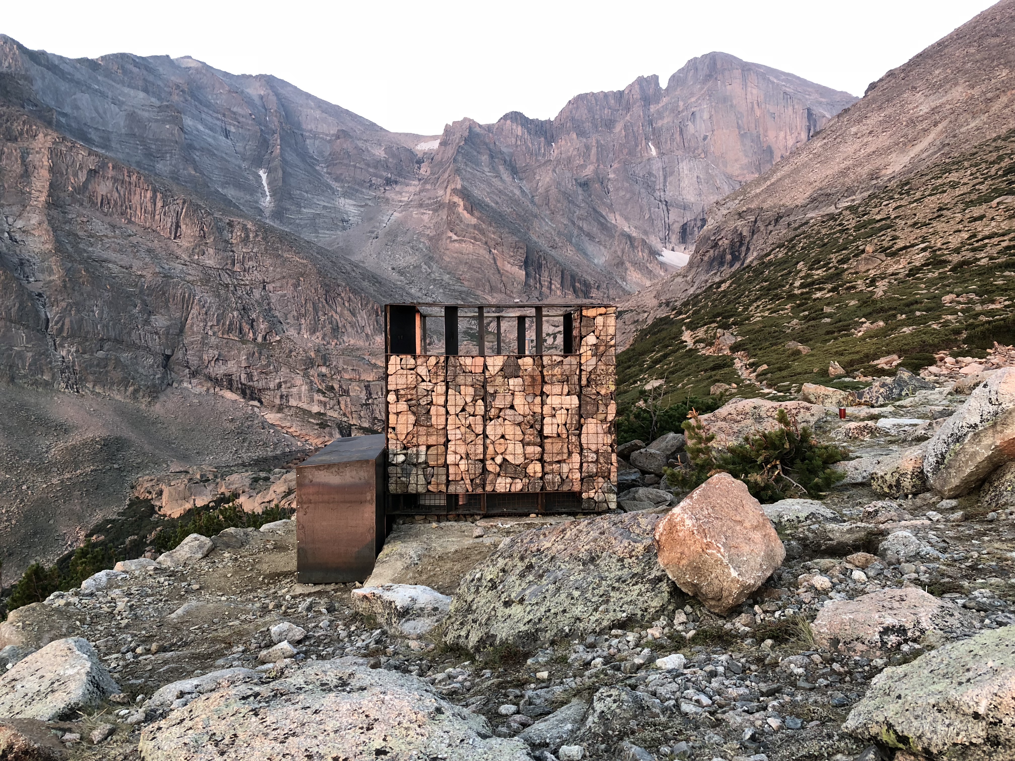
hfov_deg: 63.4
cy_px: 380
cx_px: 508
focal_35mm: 28
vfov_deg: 49.7
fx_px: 821
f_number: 1.8
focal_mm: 4
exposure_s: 1/40
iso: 25
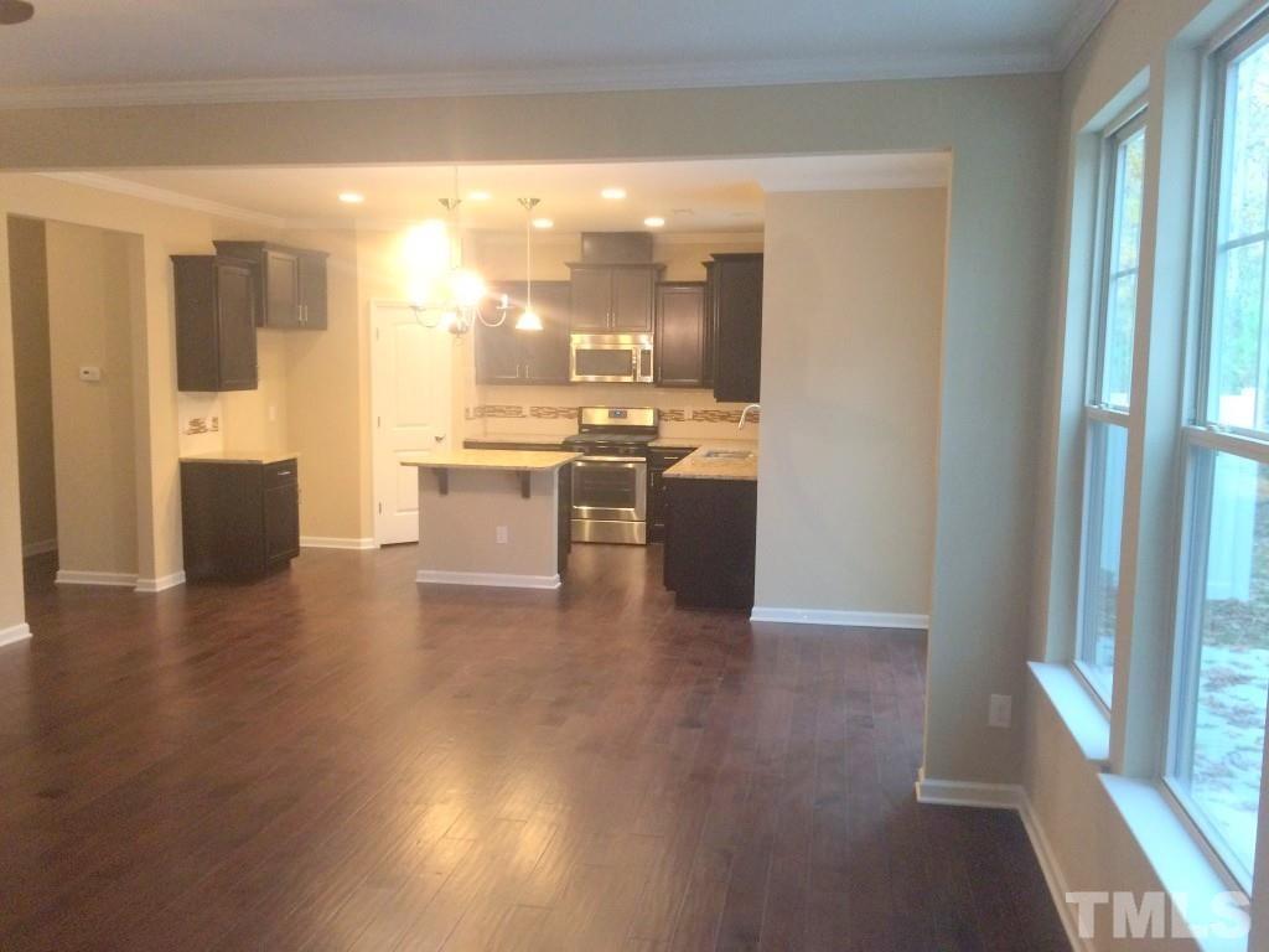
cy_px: 476
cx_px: 634
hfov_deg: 61.7
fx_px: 1063
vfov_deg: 48.2
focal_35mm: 29
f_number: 2.2
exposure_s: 1/30
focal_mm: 4.15
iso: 250
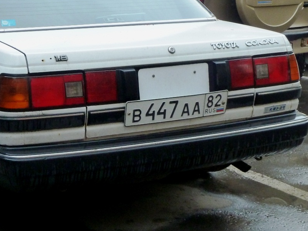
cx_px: 66
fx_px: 720
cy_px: 63
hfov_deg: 23.8
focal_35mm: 81
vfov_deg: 18.1
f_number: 3.8
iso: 320
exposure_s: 1/30
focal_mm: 7.9
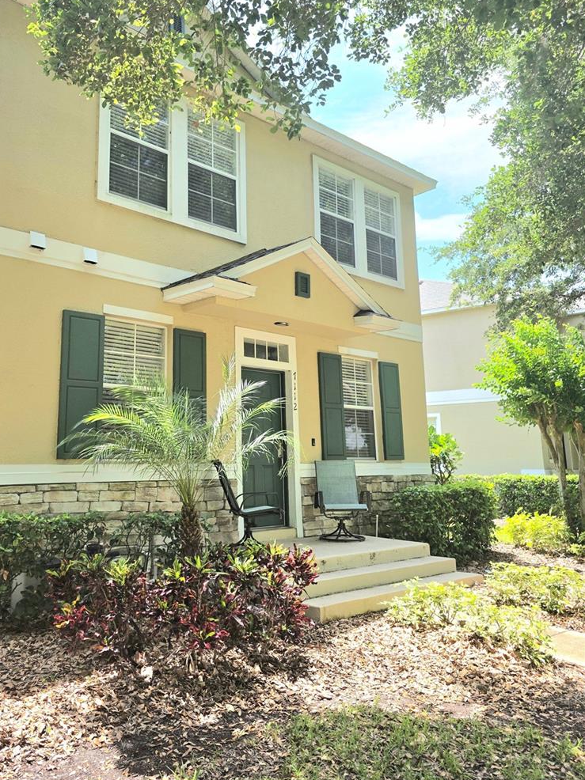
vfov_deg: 63.3
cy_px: 351
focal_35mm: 28
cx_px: 230
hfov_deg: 49.4
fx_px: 631
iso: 80
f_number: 1.7
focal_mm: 6.3
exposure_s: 1/5000
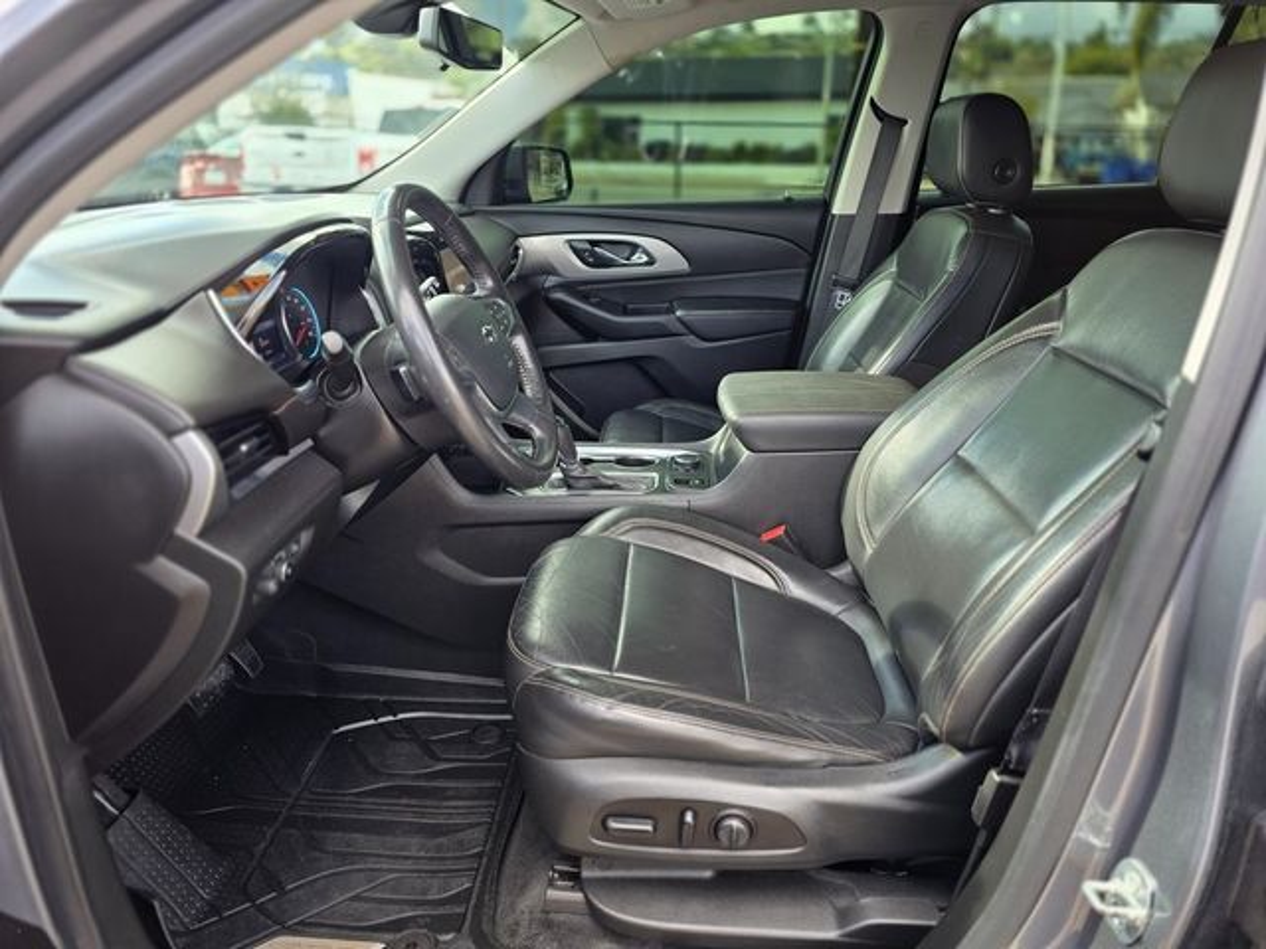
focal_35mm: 23
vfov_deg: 58.9
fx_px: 841
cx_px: 633
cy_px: 474
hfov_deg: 73.9
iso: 50
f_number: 1.7
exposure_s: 1/180
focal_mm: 6.3
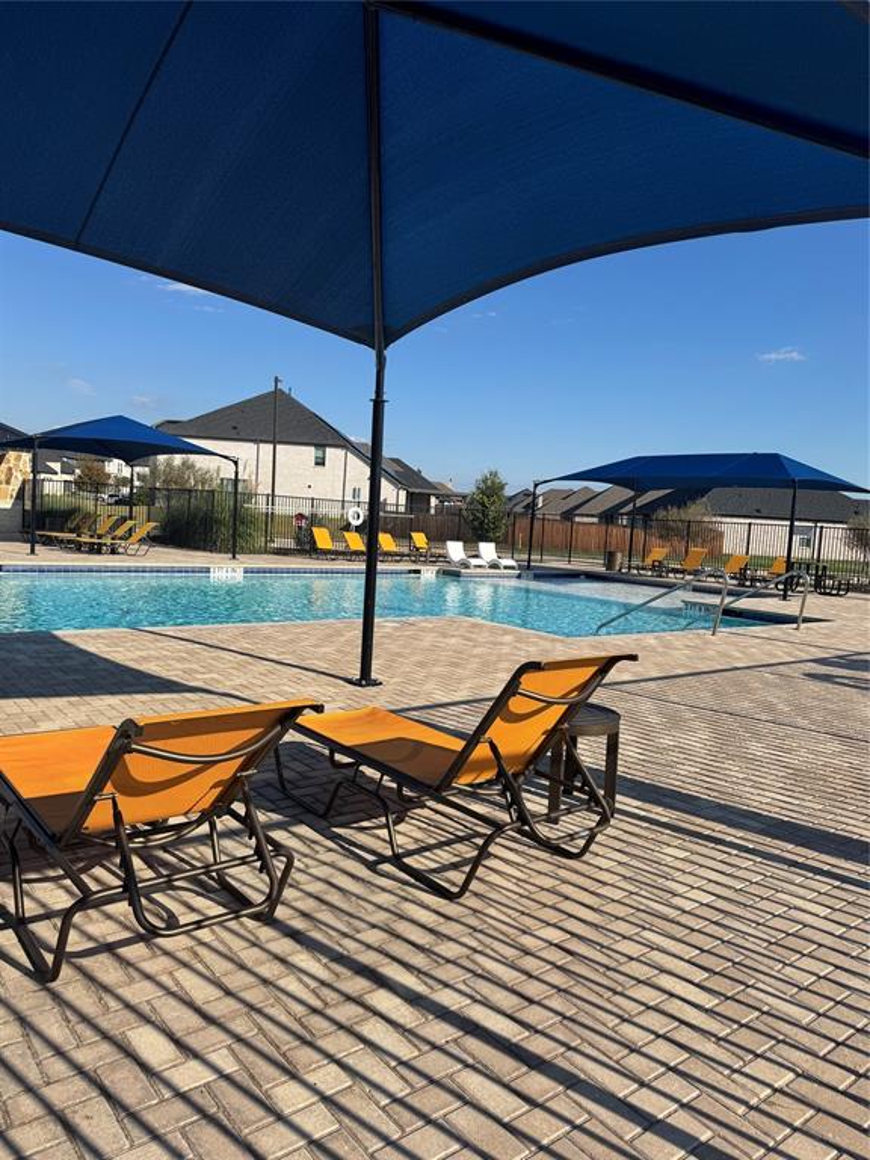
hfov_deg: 56.8
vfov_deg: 71.6
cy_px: 580
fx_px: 804
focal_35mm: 24
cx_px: 435
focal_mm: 6.76
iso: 80
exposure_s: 1/5348
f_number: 1.78
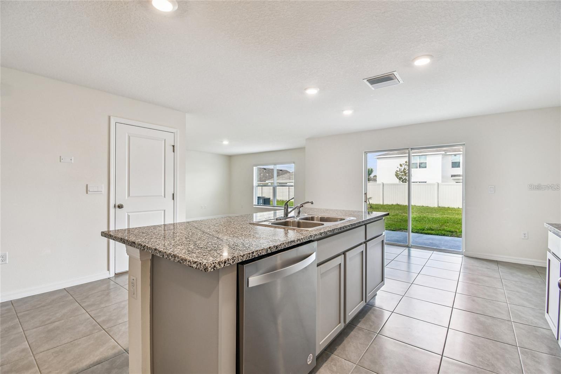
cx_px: 280
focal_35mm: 15
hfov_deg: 100.4
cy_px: 187
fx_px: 234
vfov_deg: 77.3
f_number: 7.1
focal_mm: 10
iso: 100
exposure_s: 1/25
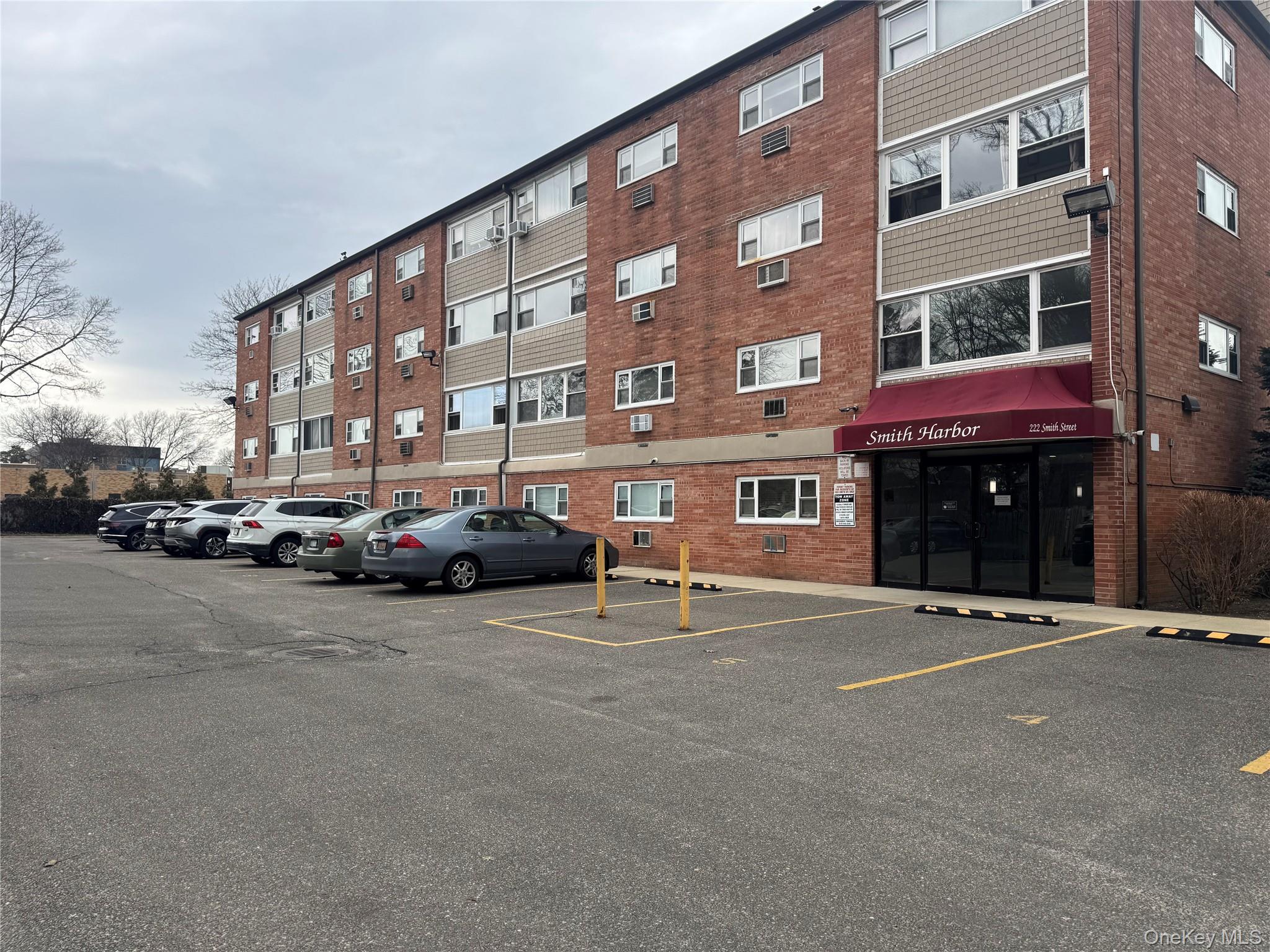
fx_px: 881
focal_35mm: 24
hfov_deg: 71.6
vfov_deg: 56.8
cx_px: 635
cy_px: 476
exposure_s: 1/900
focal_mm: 6.76
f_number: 1.78
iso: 80
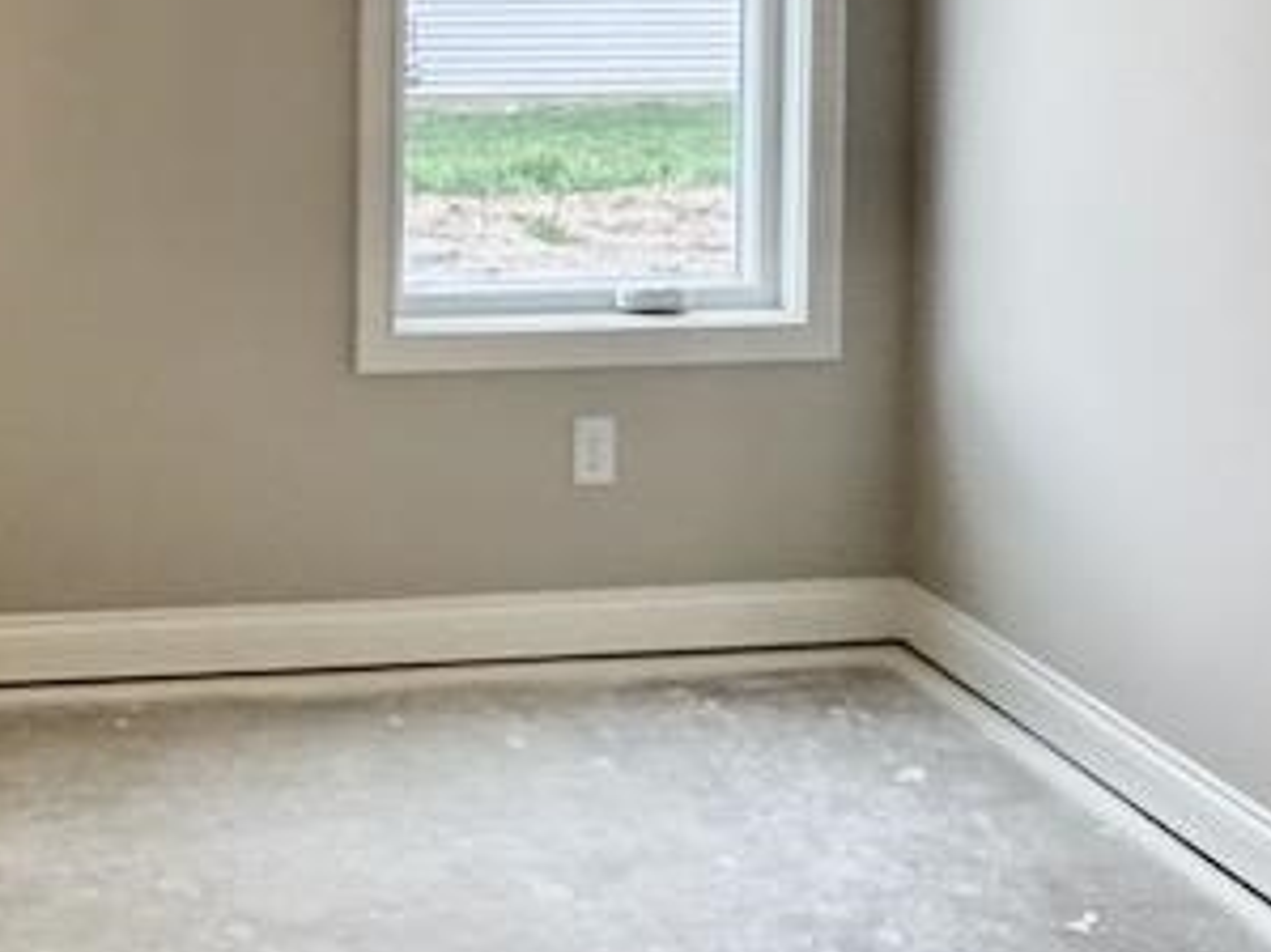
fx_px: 2202
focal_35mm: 60
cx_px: -106
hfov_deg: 29.3
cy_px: -204
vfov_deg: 22.4
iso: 250
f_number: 2.2
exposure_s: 1/120
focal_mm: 2.22
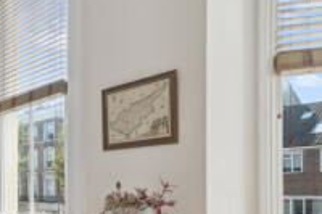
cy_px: 195
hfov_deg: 41.6
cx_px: -23
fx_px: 340
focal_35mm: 38
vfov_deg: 33.1
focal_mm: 16
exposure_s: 1/80
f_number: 11
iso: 200
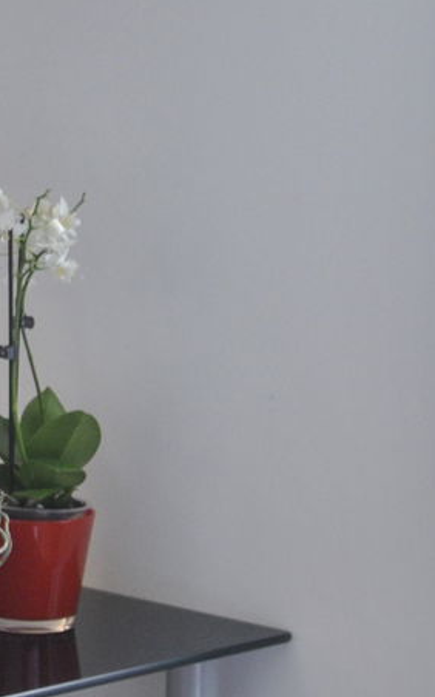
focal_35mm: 206
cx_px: -509
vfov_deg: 10.2
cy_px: 340
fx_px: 3912
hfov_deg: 6.2
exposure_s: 1/30
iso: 320
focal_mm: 38
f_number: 4.5
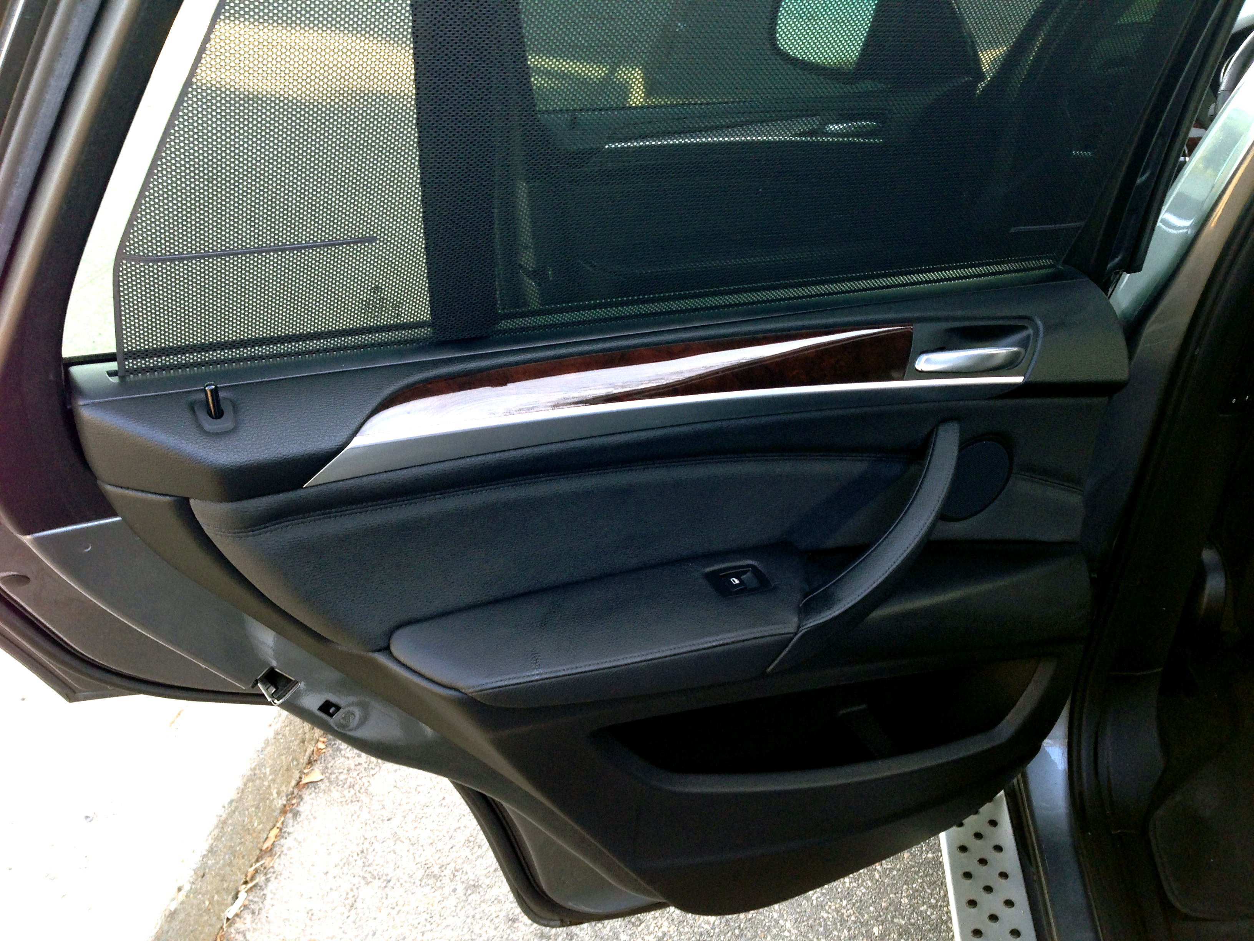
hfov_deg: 55.4
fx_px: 1195
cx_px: 627
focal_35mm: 33
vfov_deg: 42.9
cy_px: 470
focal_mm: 4.12
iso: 64
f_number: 2.4
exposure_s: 1/40
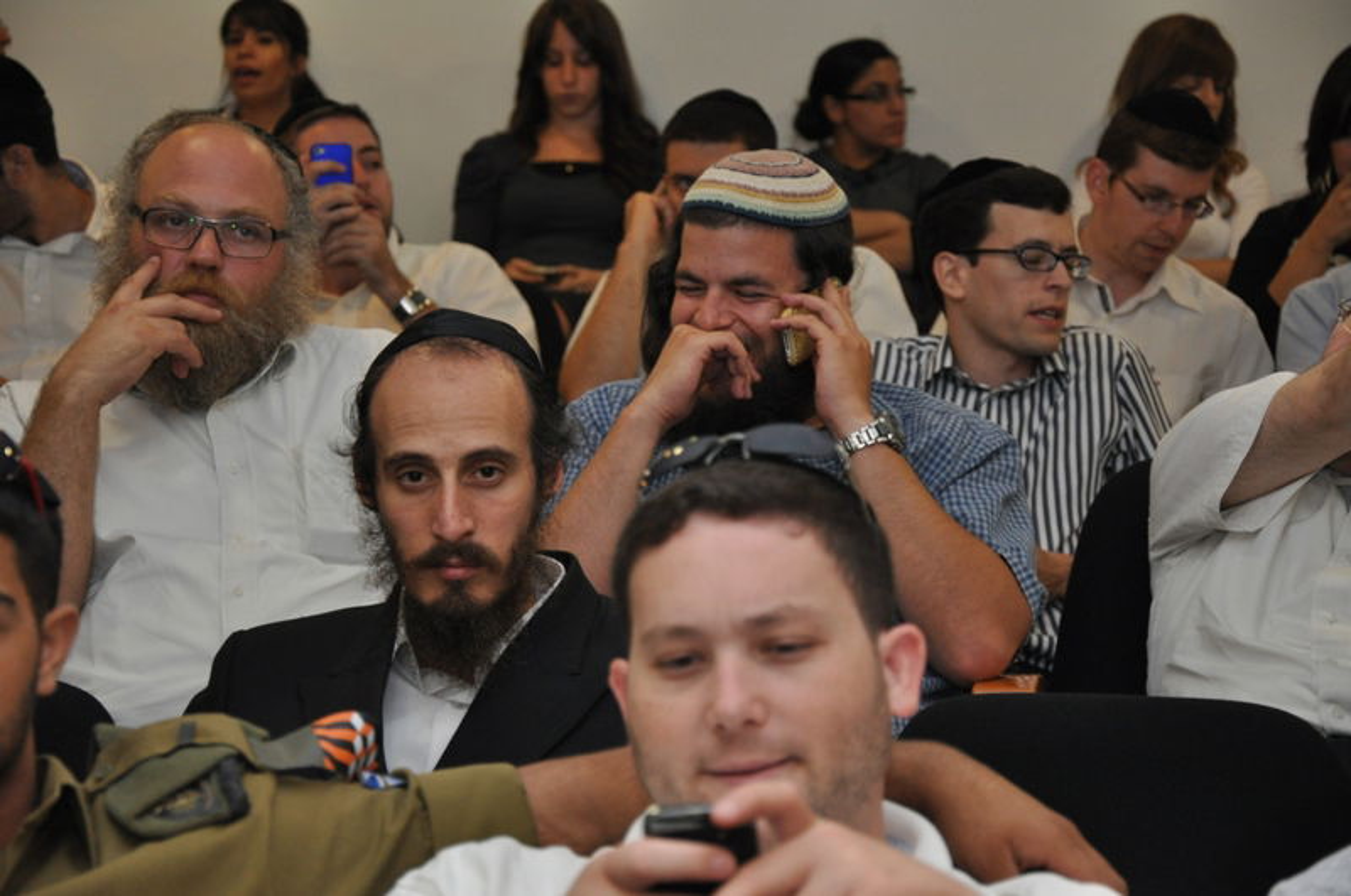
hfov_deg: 17.1
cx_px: 676
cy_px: 448
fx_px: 4497
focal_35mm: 120
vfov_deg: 11.4
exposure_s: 1/60
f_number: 5.3
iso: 800
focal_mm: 80
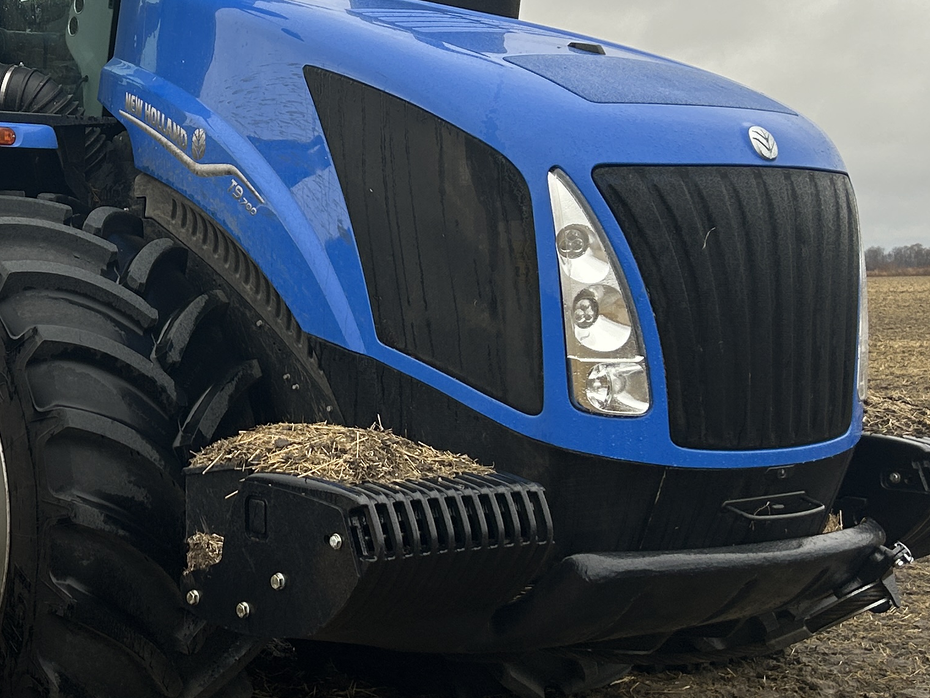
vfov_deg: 21.1
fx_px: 1854
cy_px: 172
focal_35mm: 69
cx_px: 56
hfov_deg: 27.0
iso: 40
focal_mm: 5.7
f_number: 1.5
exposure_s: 1/274
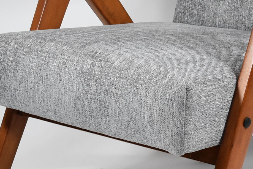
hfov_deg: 12.3
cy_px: 45
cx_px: 191
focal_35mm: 166
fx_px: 1167
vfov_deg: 8.3
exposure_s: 1/125
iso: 1250
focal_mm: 34
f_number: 4.5
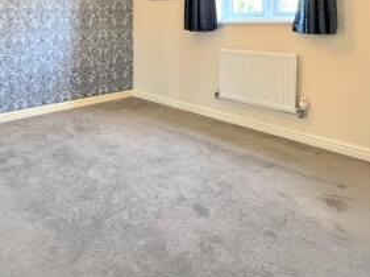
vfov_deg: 46.7
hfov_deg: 59.6
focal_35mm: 27
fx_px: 288
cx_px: 68
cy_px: 32
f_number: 1.8
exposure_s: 1/50
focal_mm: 1.57
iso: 200
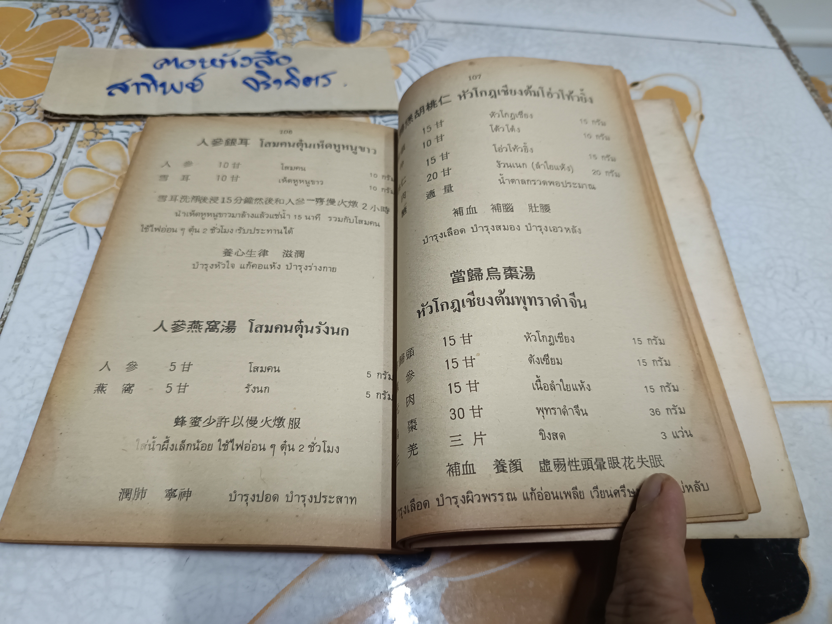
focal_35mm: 24
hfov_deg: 71.6
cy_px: 312
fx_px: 577
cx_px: 416
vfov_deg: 56.8
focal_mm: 5.31
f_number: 1.7
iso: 1101
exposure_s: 1/33.3
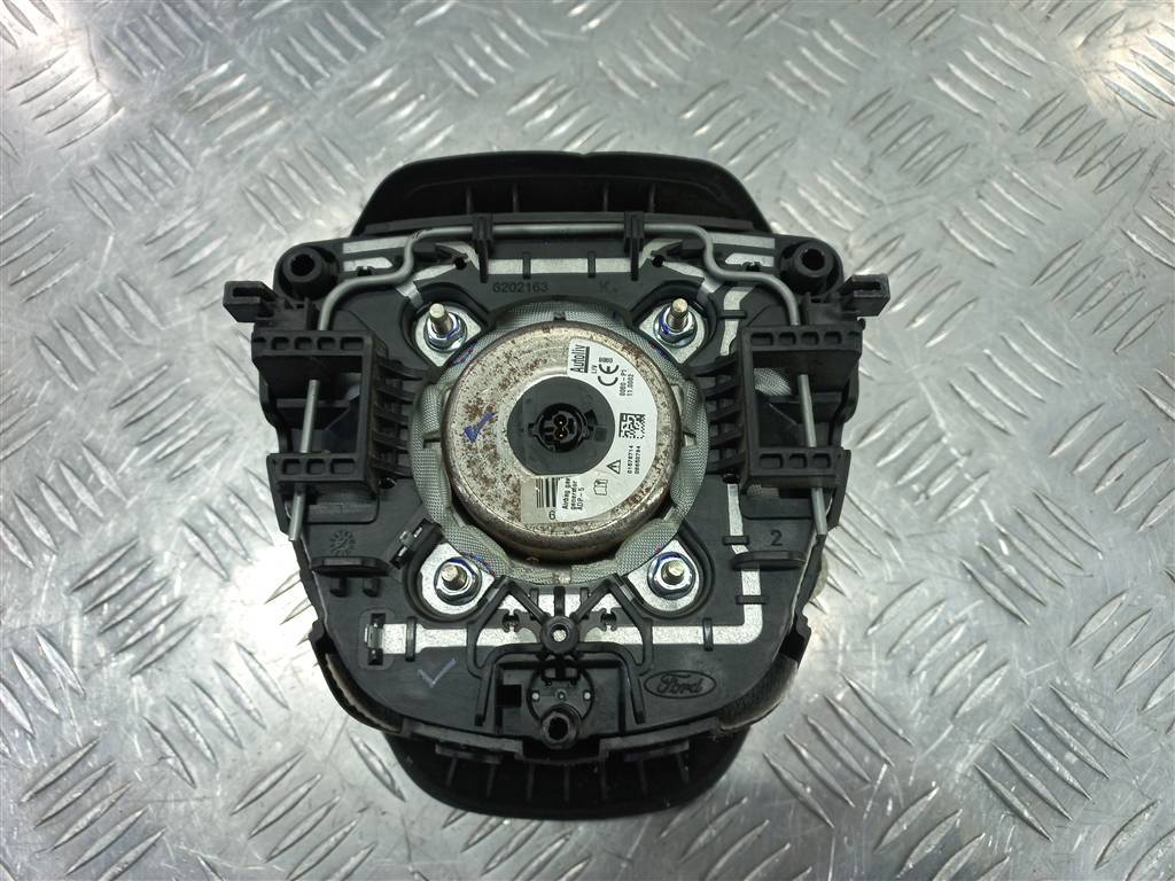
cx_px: 588
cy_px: 440
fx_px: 849
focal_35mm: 25
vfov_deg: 54.9
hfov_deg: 69.4
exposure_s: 1/50
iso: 50
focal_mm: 4.6
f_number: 1.8
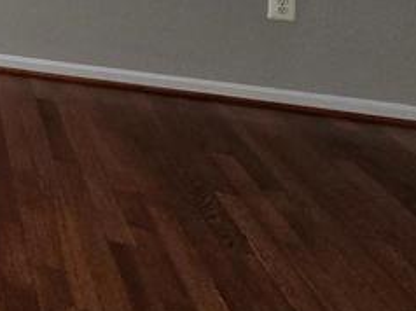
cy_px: -169
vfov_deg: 21.4
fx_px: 672
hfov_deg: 19.5
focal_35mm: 56
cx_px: -411
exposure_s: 1/120
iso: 100
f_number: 2.2
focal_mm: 2.2
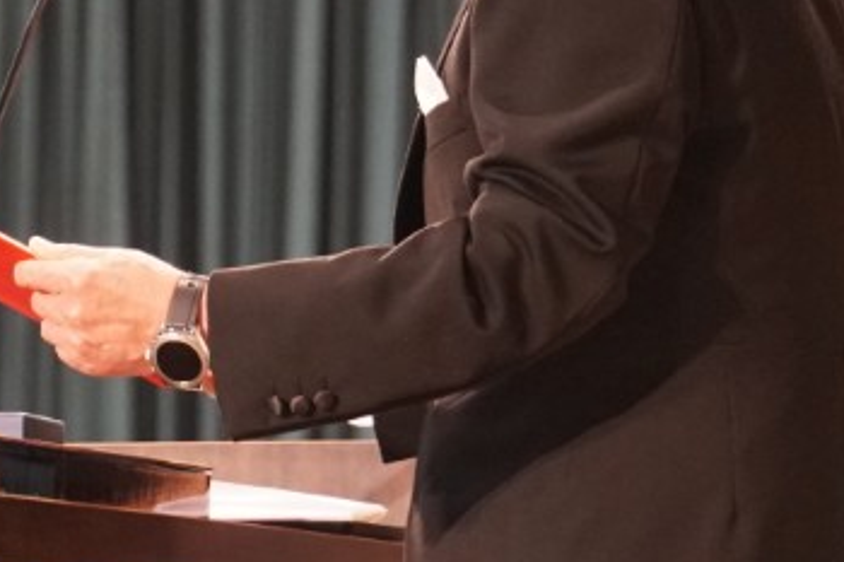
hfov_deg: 3.2
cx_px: -268
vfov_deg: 2.2
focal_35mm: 637
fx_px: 14918
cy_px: -106
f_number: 5.6
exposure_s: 1/200
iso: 2500
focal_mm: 129
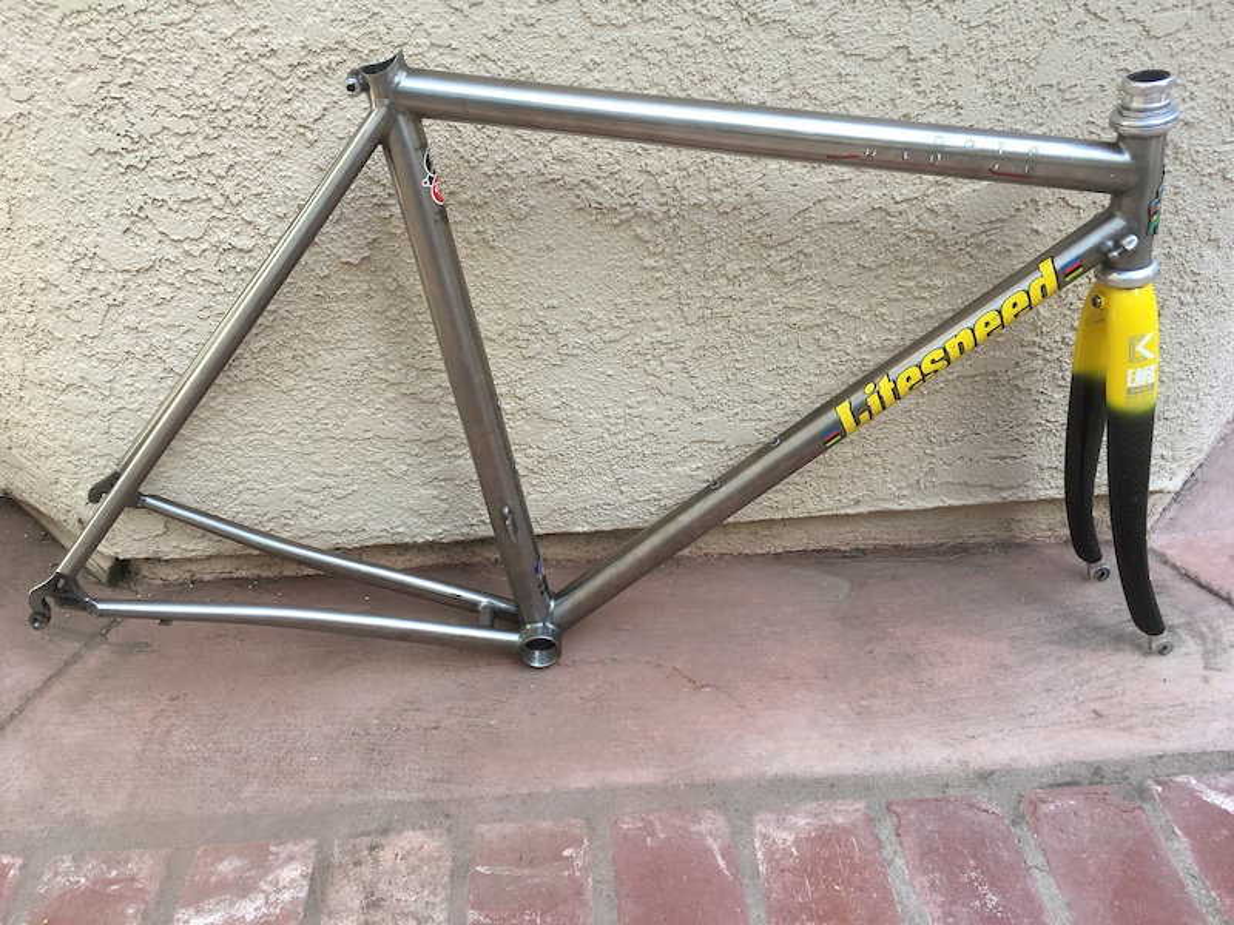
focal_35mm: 29
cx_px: 617
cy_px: 462
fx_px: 1034
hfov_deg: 61.7
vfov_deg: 48.2
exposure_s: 1/120
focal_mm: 4.15
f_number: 2.2
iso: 25
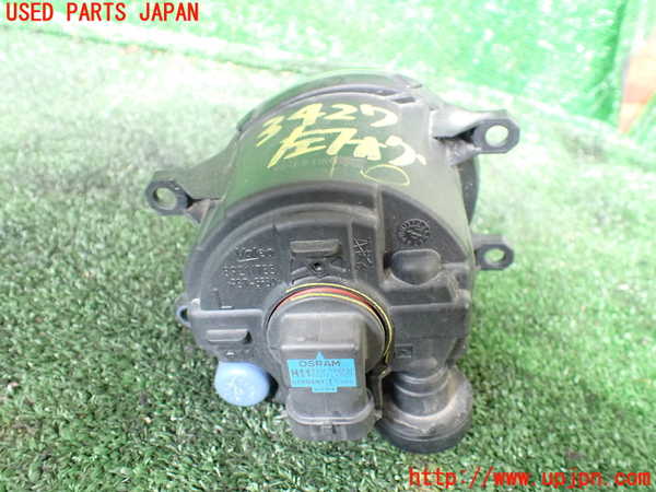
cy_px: 246
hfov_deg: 60.0
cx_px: 328
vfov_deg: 46.8
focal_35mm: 30
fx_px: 569
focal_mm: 5.4
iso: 800
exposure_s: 1/50
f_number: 2.3
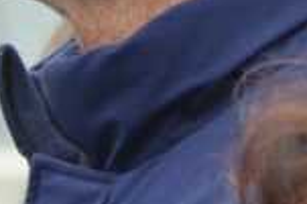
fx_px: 10731
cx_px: 45
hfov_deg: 1.6
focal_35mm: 1261
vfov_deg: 1.1
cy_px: -169
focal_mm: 200
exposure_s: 1/200
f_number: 8
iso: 1250
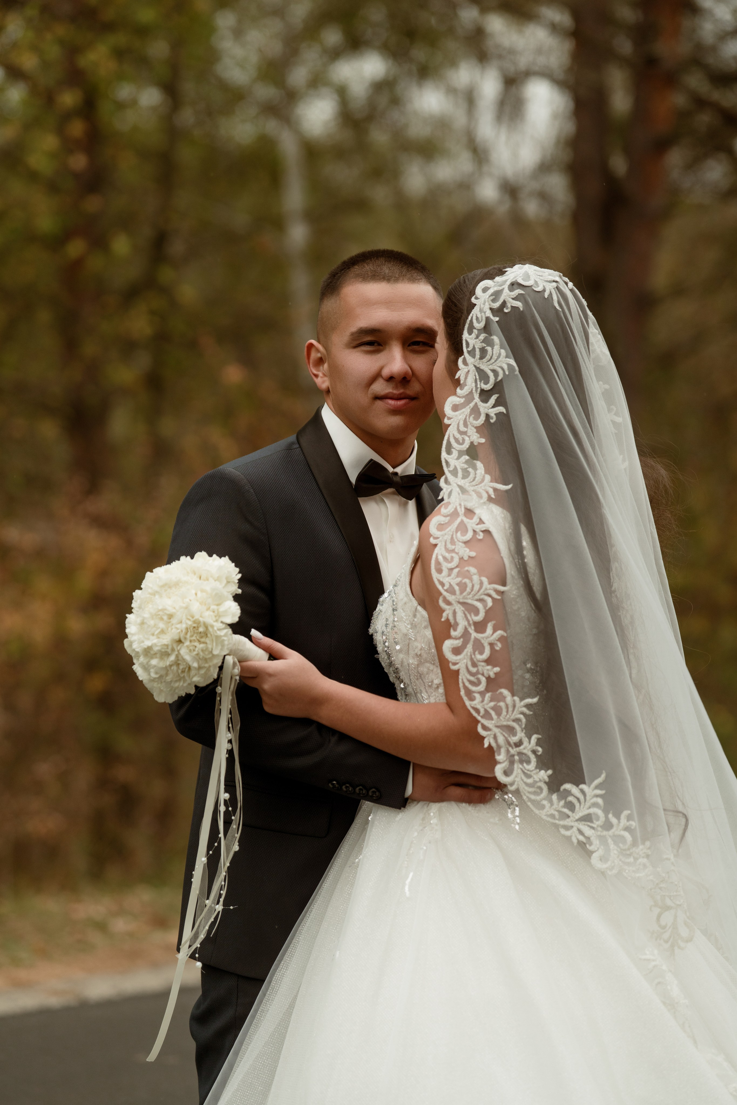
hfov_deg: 13.6
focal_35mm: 101
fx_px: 3101
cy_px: 552
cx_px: 368
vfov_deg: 20.2
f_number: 3.2
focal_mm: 101
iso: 640
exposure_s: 1/2000
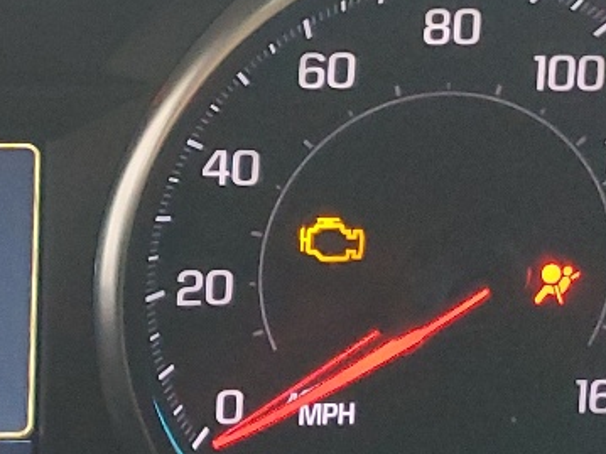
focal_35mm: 116
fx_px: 2030
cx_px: -378
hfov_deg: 15.3
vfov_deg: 12.5
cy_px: -46
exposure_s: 1/60.2
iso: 257
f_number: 1.5
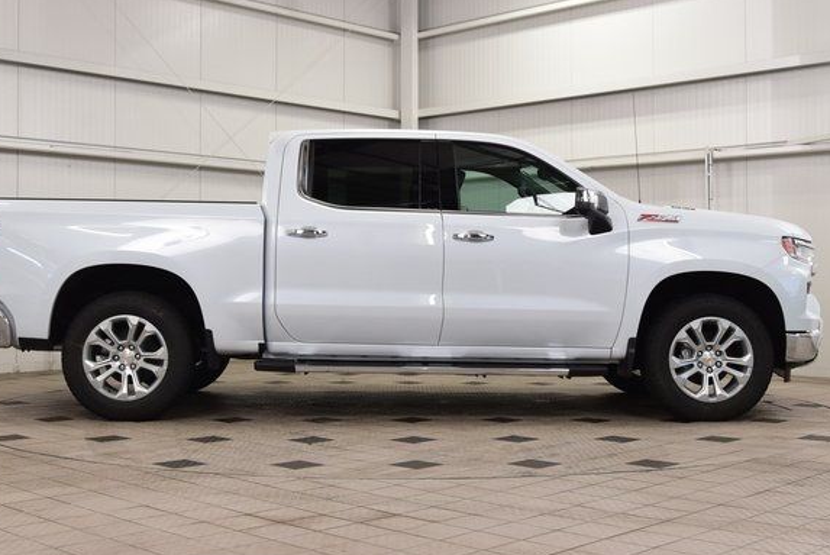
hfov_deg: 40.6
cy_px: 278
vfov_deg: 27.8
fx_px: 1120
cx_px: 395
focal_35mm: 49
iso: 1000
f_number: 8
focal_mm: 29
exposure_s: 1/60
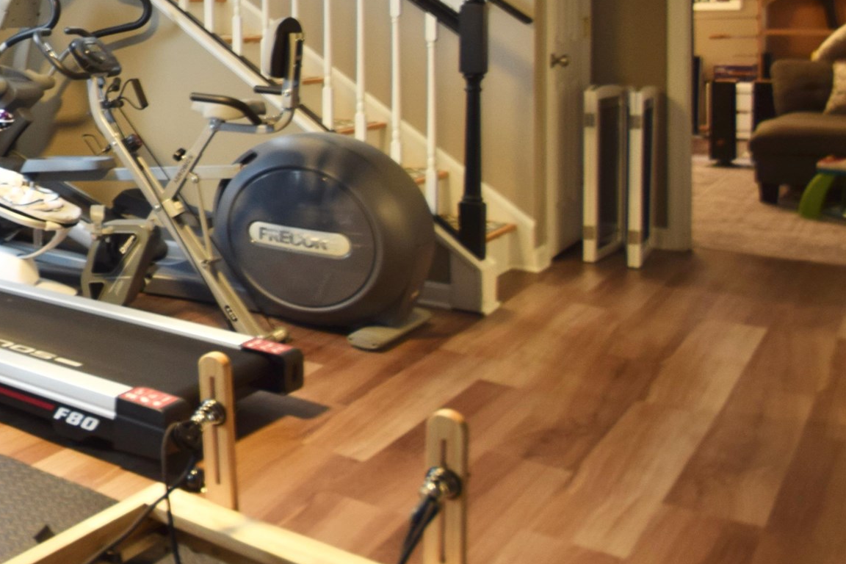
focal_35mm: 40
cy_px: 49
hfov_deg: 33.5
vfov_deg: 31.7
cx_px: -281
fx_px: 940
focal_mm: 10
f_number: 6.3
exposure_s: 1/3
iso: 200
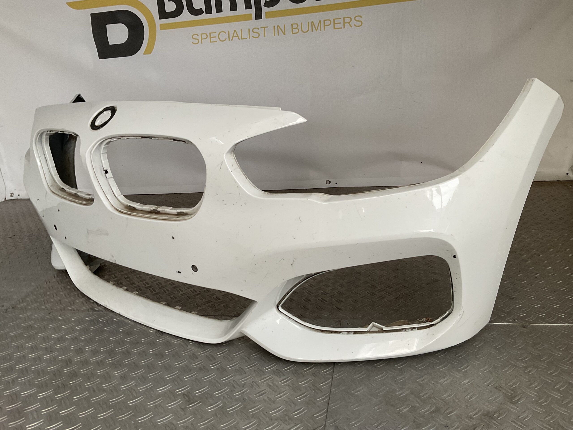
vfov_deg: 48.2
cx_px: 286
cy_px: 215
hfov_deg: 61.7
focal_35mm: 29
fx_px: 480
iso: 64
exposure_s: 1/100
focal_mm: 3
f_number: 1.8
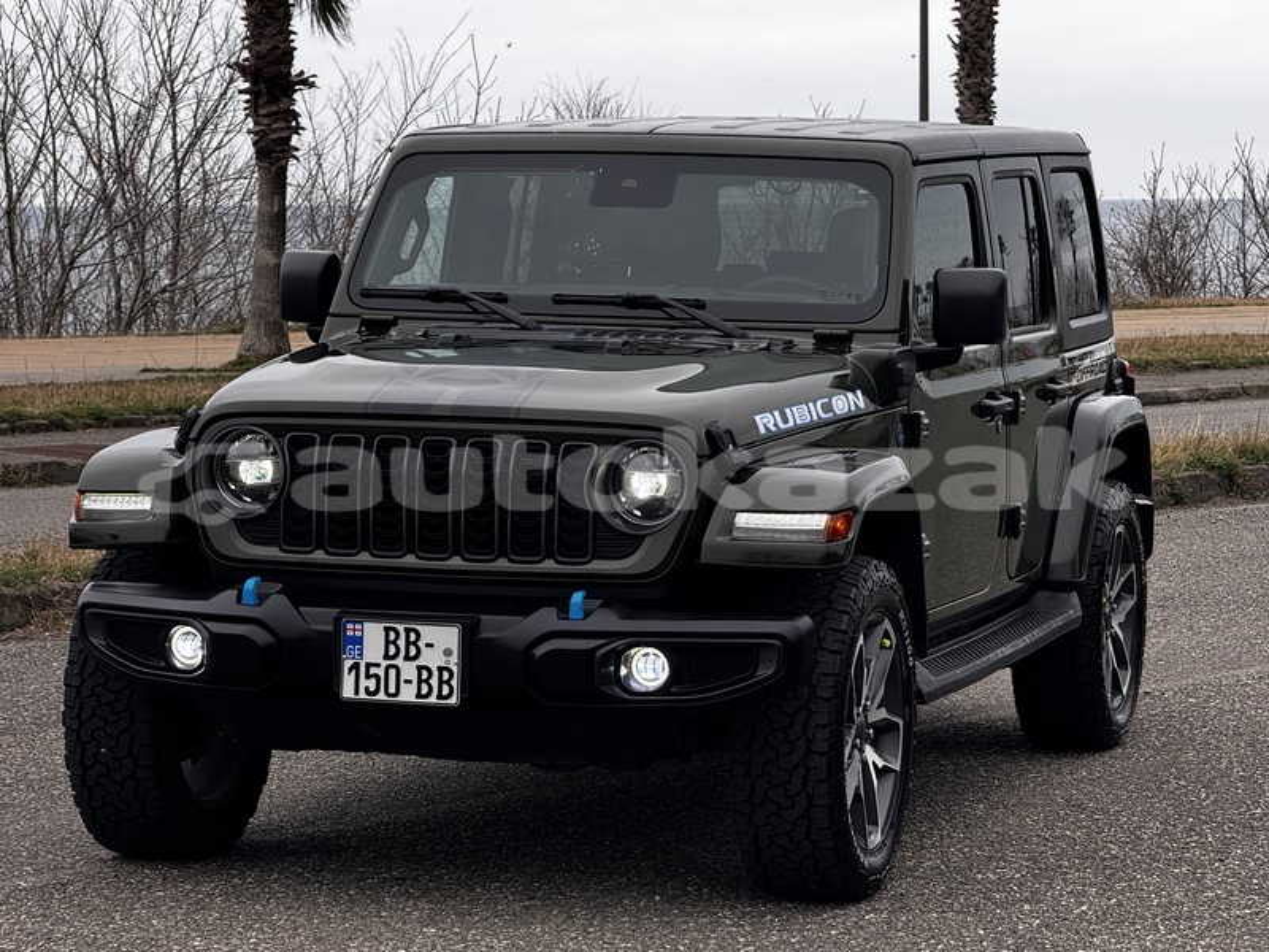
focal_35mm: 120
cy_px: 476
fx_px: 4399
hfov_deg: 16.4
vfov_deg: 12.3
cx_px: 634
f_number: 2.8
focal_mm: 15.66
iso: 50
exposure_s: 1/187
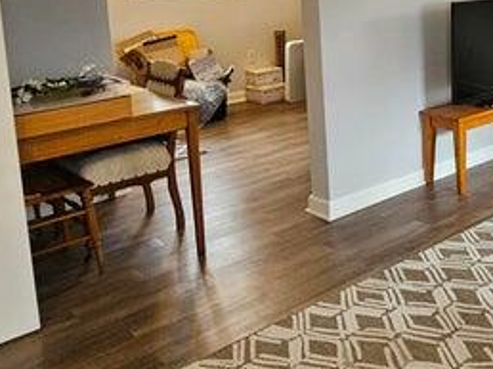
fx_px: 612
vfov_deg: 31.9
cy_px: 36
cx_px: 481
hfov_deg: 39.3
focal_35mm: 43
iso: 250
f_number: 2.2
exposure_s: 1/60
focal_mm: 2.2
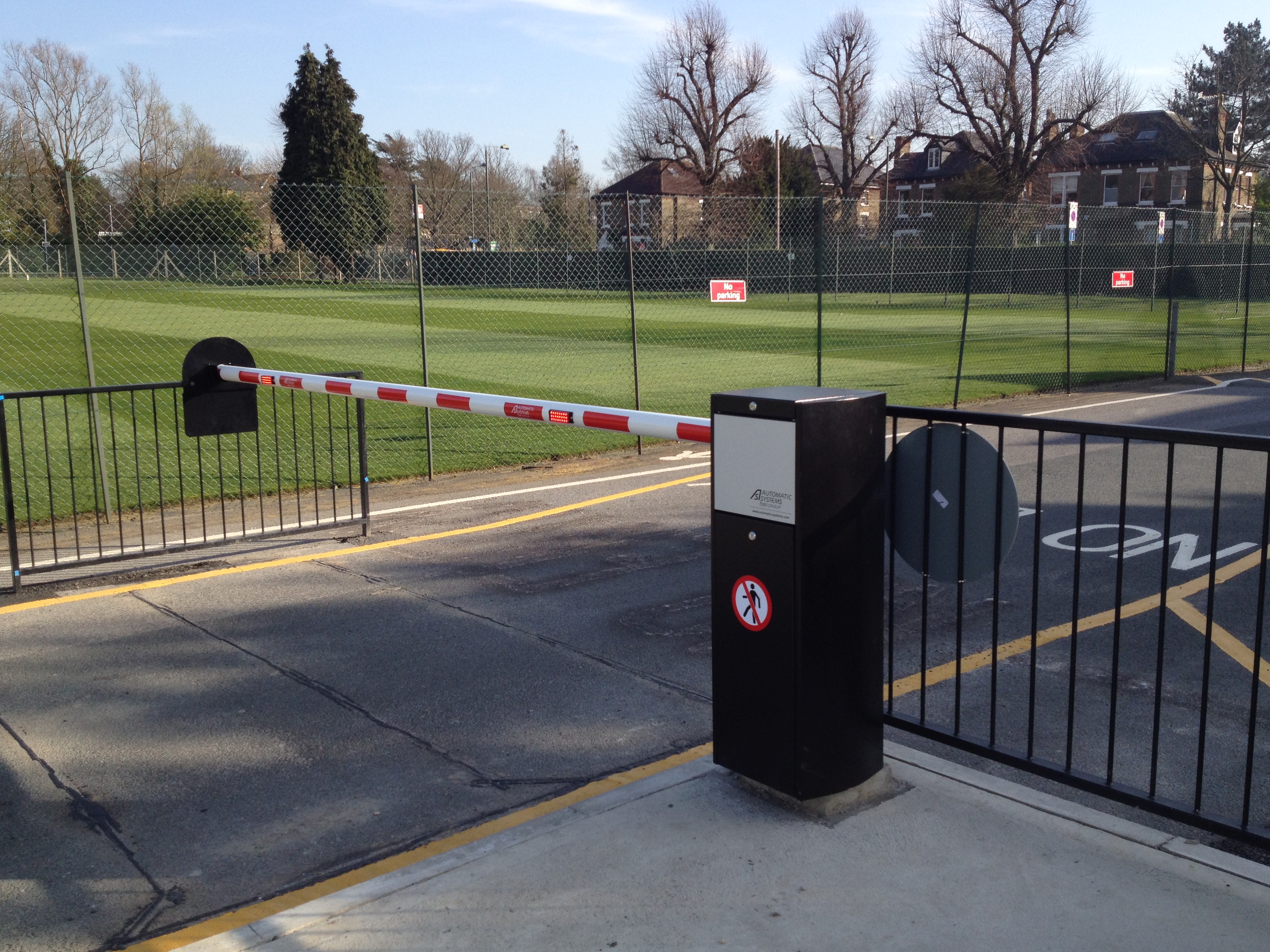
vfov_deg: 39.7
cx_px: 631
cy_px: 472
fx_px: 1321
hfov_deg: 51.4
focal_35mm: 36
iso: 50
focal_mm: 4.28
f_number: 2.4
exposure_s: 1/935
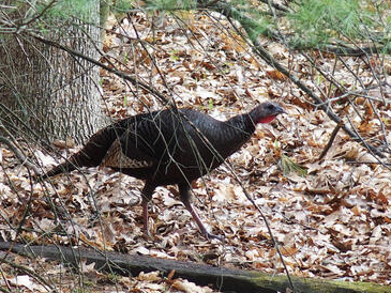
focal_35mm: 394
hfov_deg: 5.0
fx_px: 4452
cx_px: 174
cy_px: 143
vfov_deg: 3.8
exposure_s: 1/250
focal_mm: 64.3
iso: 160
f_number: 2.8
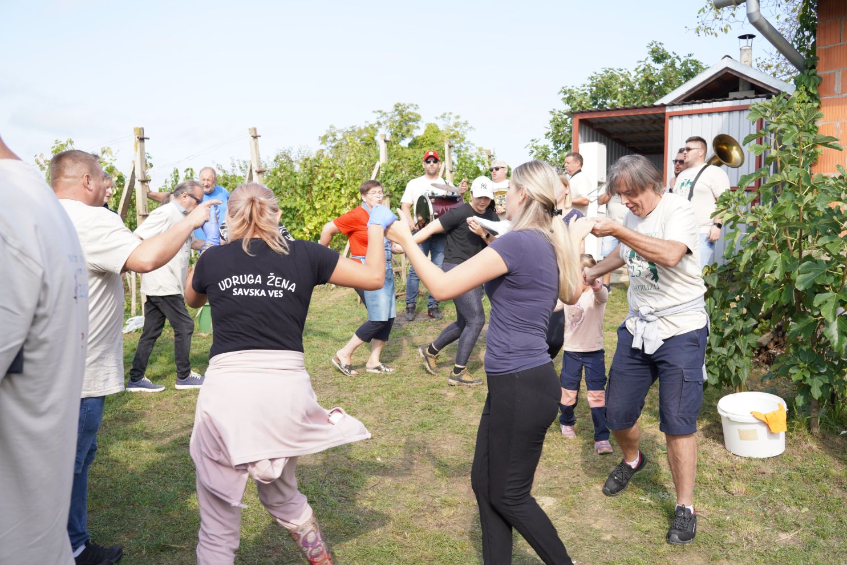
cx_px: 424
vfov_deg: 41.2
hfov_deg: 58.8
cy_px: 282
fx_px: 752
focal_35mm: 32
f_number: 4
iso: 100
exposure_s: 1/320
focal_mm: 21.3
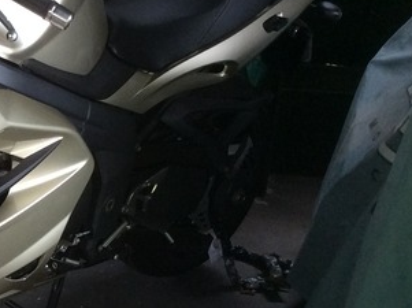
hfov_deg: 21.6
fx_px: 1010
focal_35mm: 85
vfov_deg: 17.3
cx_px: -62
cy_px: 205
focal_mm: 3.3
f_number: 2.4
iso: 80
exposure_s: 1/25
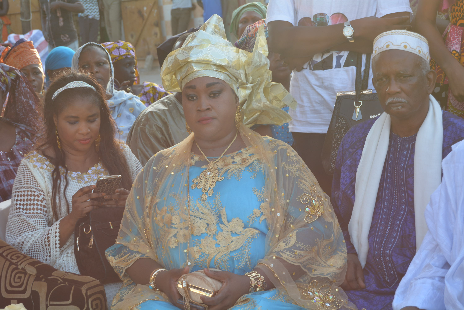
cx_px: 232
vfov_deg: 16.6
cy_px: 155
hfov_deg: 24.6
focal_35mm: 82
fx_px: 1064
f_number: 5.6
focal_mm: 55
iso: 280
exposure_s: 1/125
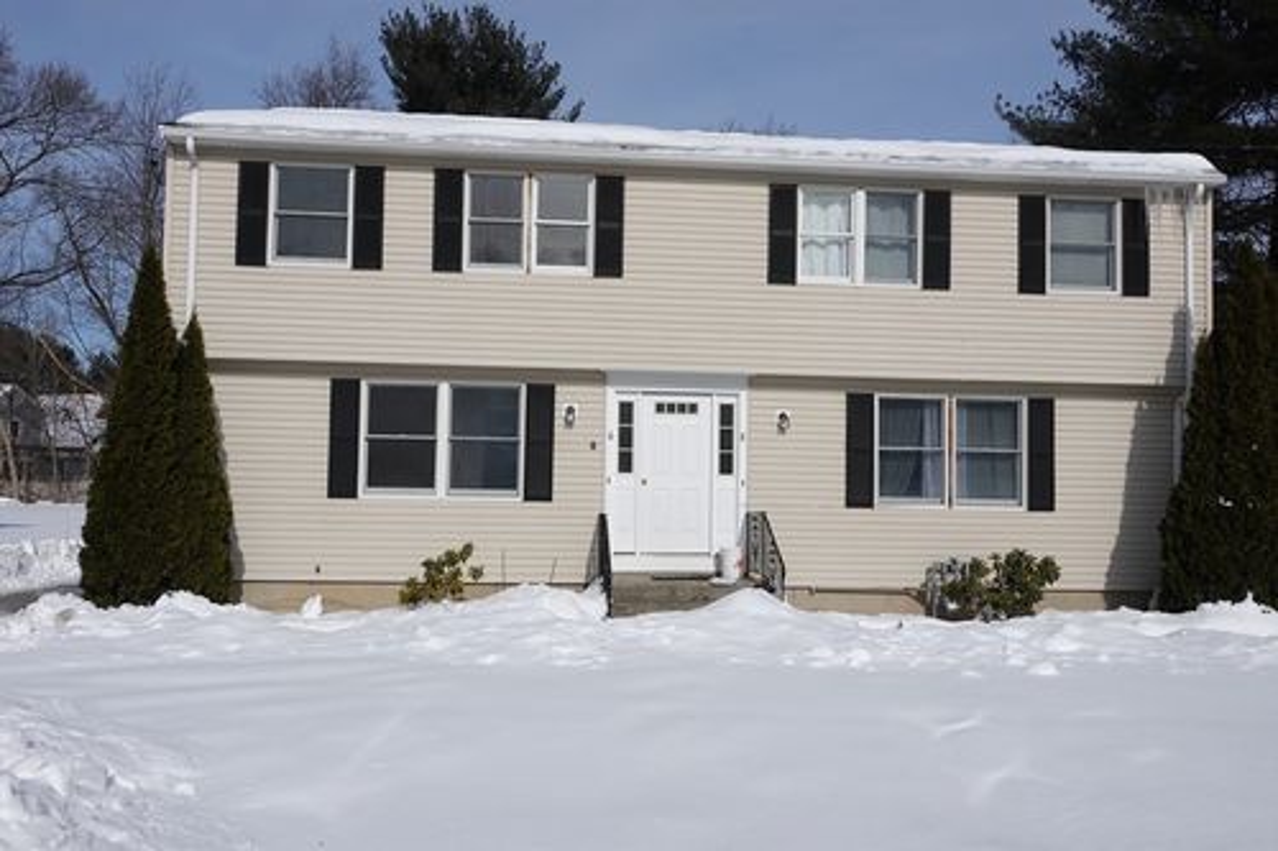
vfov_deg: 43.6
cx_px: 639
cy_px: 426
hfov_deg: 61.9
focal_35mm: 30
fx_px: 1065
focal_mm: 11.03
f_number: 6.3
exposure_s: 1/1000
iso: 100
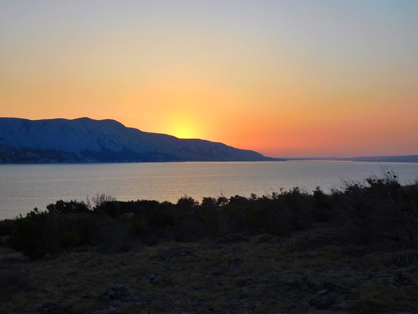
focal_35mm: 45
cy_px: 157
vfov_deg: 32.2
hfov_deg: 42.1
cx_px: 209
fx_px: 543
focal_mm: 8
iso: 125
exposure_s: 1/320
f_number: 4
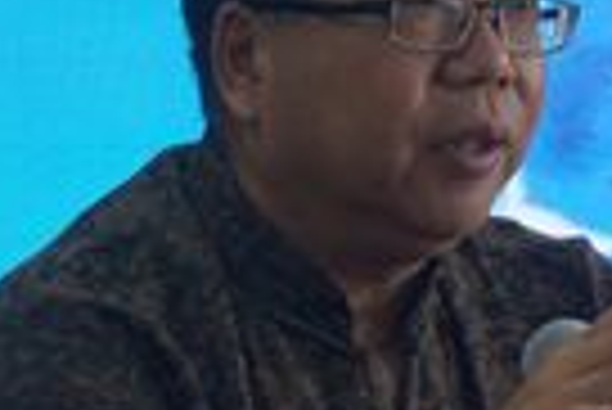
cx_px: 760
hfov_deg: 6.3
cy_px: 358
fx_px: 5500
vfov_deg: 4.3
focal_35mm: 323
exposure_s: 1/160
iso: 1600
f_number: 5.6
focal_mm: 49
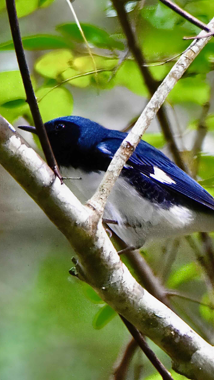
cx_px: 134
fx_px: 9999
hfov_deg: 1.2
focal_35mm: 991
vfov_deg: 2.2
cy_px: 190
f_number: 6
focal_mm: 420
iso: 2000
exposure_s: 1/320
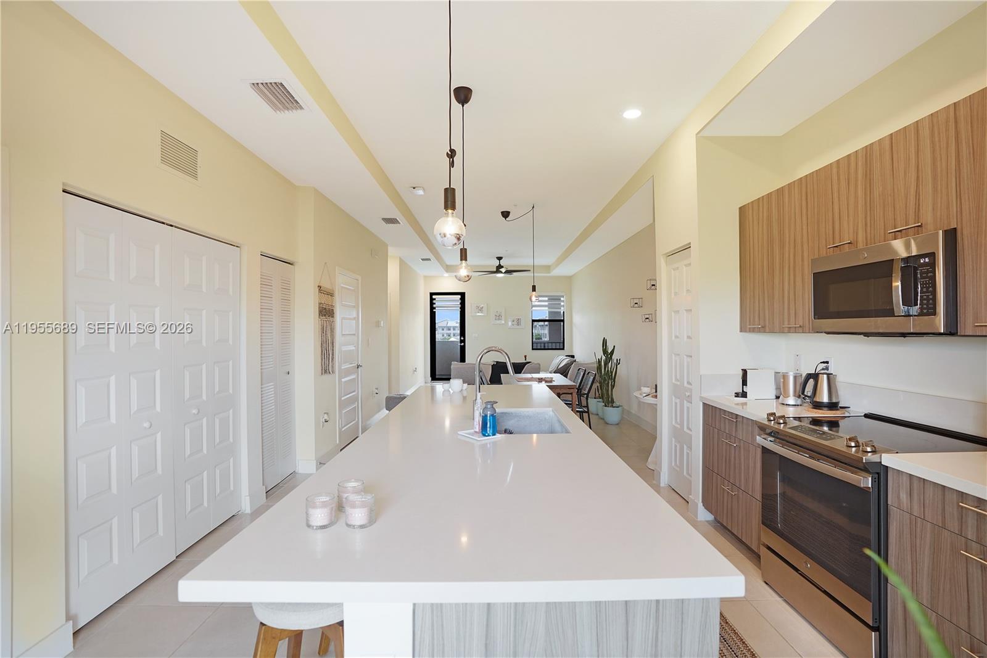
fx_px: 439
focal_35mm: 16
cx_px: 494
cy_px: 329
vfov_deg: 73.8
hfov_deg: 96.7
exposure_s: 1/125
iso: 500
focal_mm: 16
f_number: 4.5
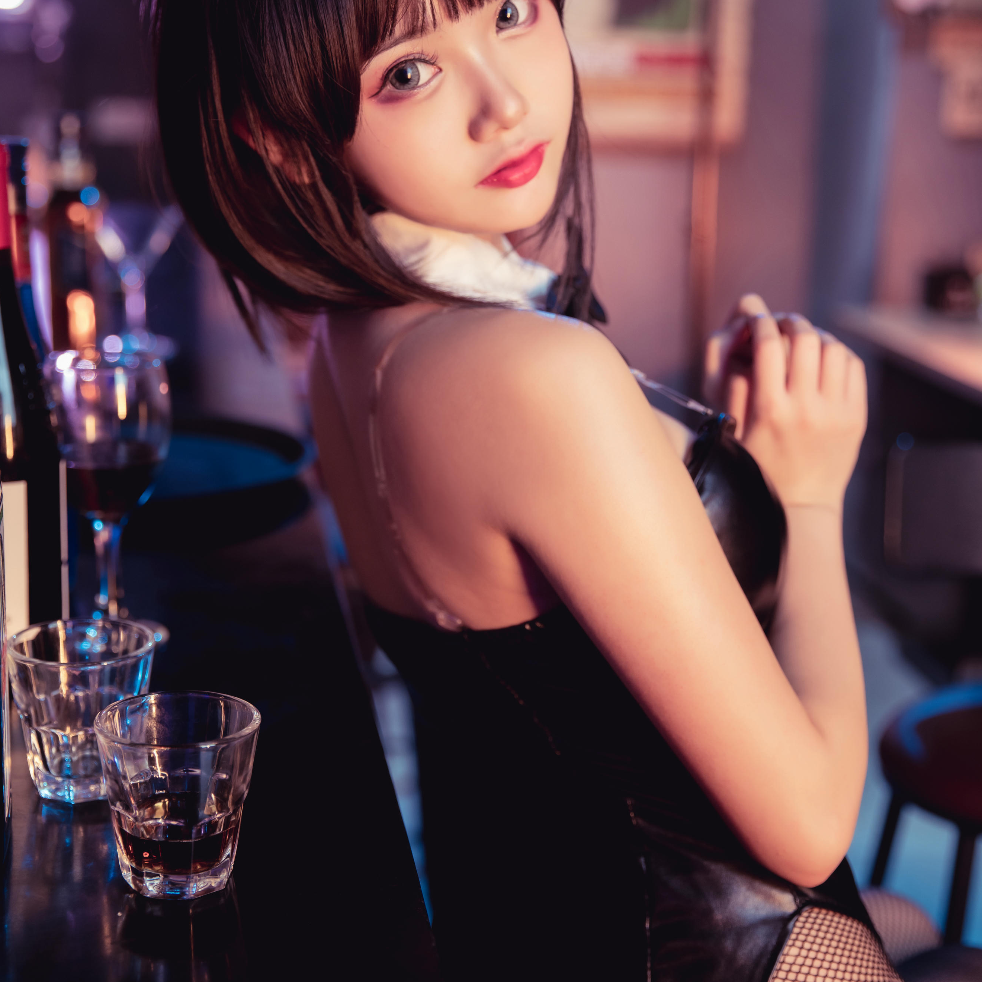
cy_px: 420
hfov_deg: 26.9
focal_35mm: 64
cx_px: 492
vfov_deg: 26.9
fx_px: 2054
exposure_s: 1/80
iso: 800
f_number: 3.2
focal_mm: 50
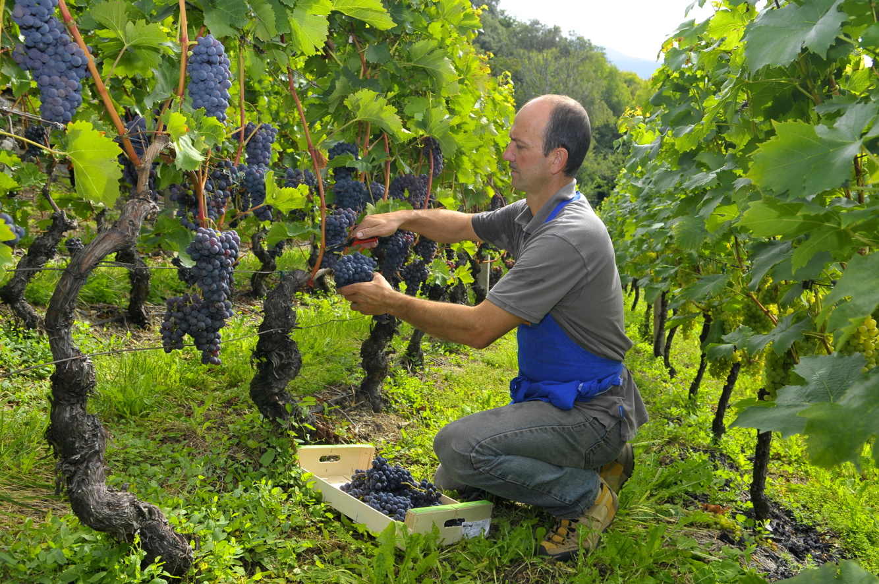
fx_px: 805
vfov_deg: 39.9
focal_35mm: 33
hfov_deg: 57.3
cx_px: 440
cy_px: 292
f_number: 5.6
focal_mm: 22
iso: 200
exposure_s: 1/125
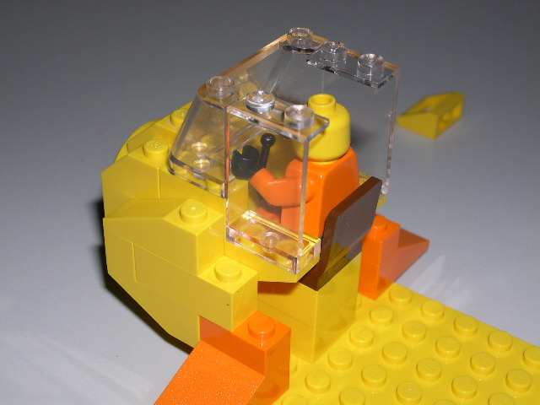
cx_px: 270
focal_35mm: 62
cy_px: 202
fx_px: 967
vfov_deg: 23.7
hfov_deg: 31.2
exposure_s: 1/60
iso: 100
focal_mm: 13.2
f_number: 9.6
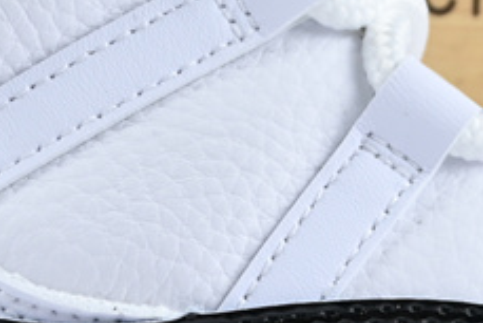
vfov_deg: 5.3
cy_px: 338
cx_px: 494
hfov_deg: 7.9
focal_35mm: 260
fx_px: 3485
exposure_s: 1/30
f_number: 5
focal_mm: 33
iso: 100
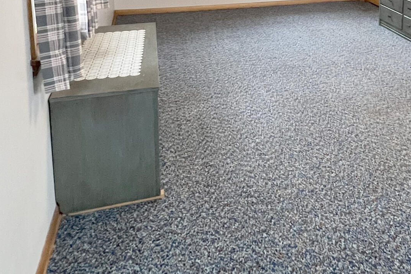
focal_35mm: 38
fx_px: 434
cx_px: 348
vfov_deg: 31.3
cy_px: -25
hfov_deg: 47.0
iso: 400
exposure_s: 1/60
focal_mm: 1.57
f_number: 1.8
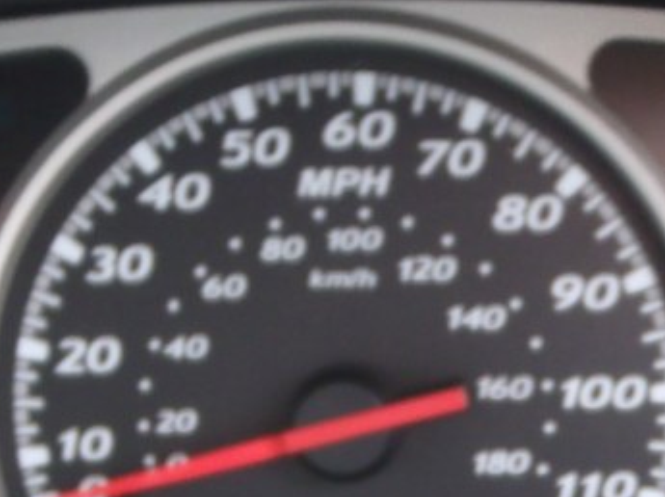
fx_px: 1247
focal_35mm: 65
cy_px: 543
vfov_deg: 21.4
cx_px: 432
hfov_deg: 29.7
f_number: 3.5
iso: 200
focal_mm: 5
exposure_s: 1/6
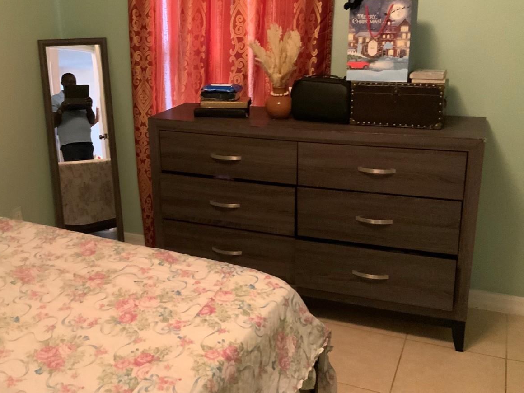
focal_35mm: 40
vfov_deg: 35.9
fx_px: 606
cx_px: 234
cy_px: 176
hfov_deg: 46.7
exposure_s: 1/30
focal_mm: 3
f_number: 1.8
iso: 500
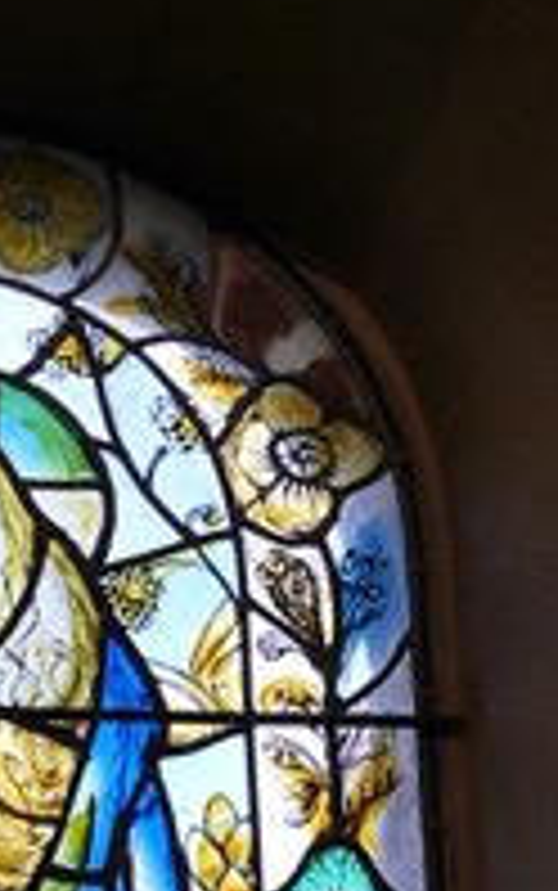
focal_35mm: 130
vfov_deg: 15.5
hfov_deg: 9.9
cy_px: 1080
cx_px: -117
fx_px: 3159
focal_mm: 19
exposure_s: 1/125
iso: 200
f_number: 4.5
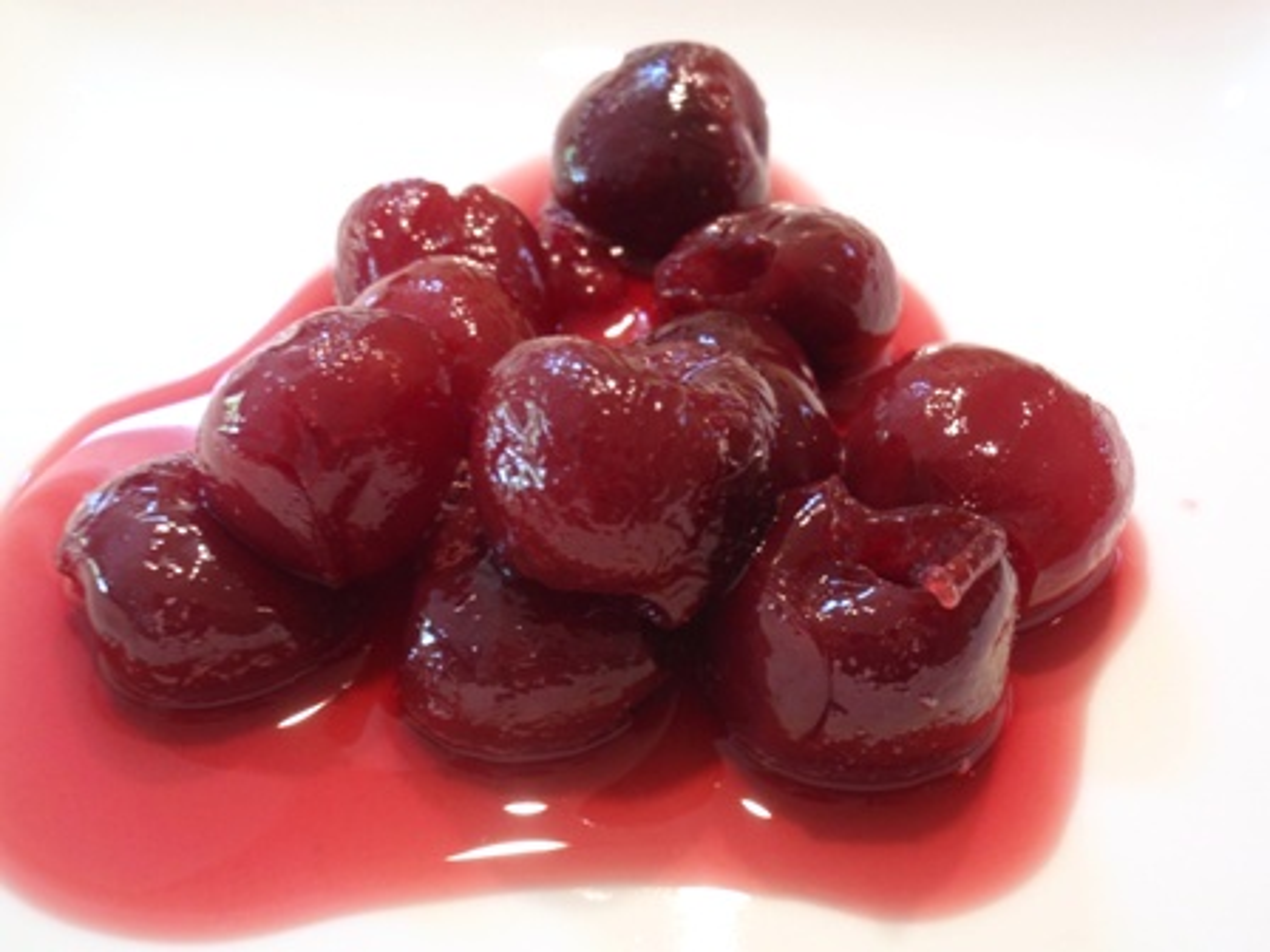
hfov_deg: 46.8
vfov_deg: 36.0
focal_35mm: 40
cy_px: 476
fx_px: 1468
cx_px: 635
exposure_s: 1/8
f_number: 3.9
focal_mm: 7.25
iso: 200
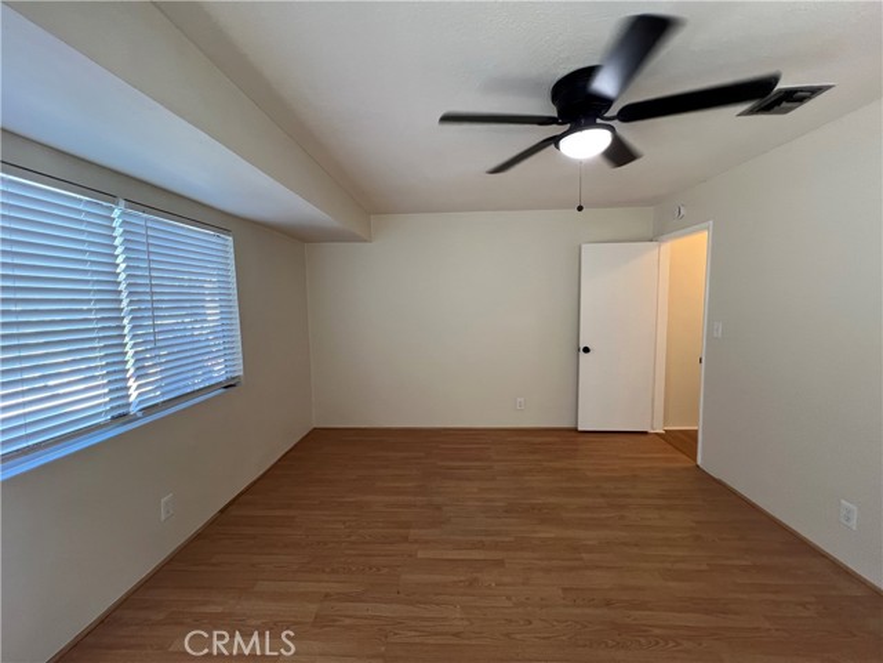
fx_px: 332
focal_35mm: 13
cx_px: 442
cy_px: 332
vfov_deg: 89.9
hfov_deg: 106.2
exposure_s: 1/120
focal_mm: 1.57
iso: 200
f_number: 1.8
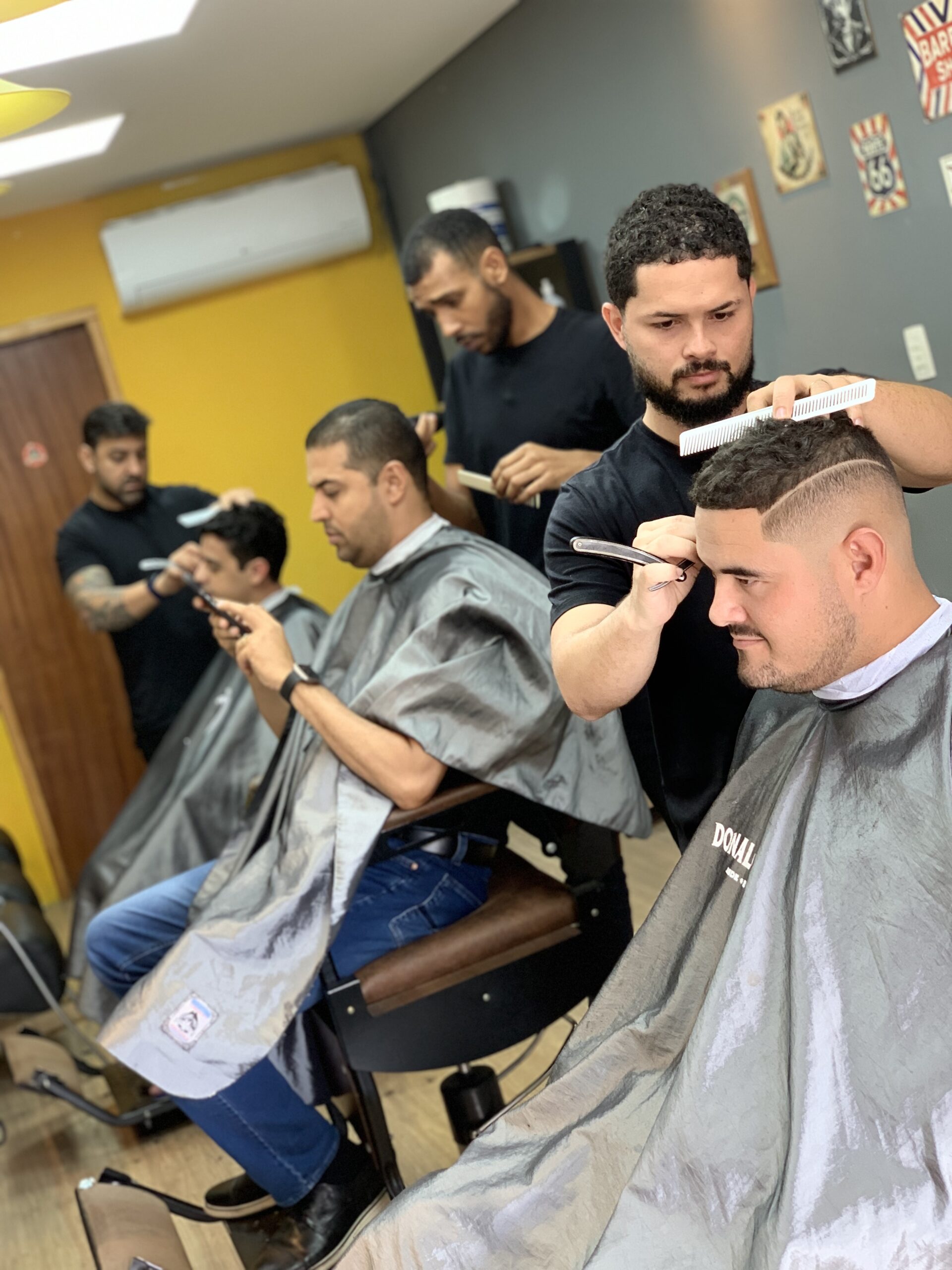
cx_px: 476
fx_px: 1907
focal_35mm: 52
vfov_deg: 36.8
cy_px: 635
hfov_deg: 28.0
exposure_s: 1/60
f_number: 2.4
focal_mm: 6
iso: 100
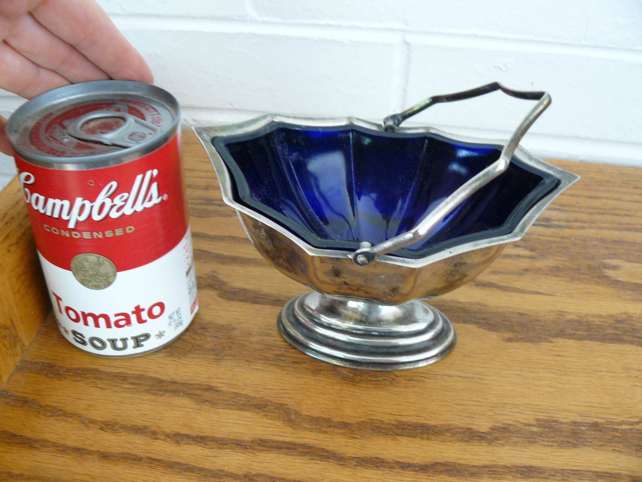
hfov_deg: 51.4
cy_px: 241
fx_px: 668
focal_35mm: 36
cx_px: 321
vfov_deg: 39.7
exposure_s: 1/15
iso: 200
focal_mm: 6
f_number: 2.8
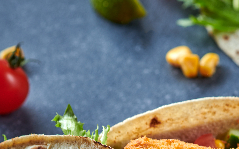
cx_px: 247
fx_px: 1739
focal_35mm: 267
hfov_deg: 7.8
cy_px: 175
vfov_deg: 4.9
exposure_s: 1/200
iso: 31
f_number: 6.3
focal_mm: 90
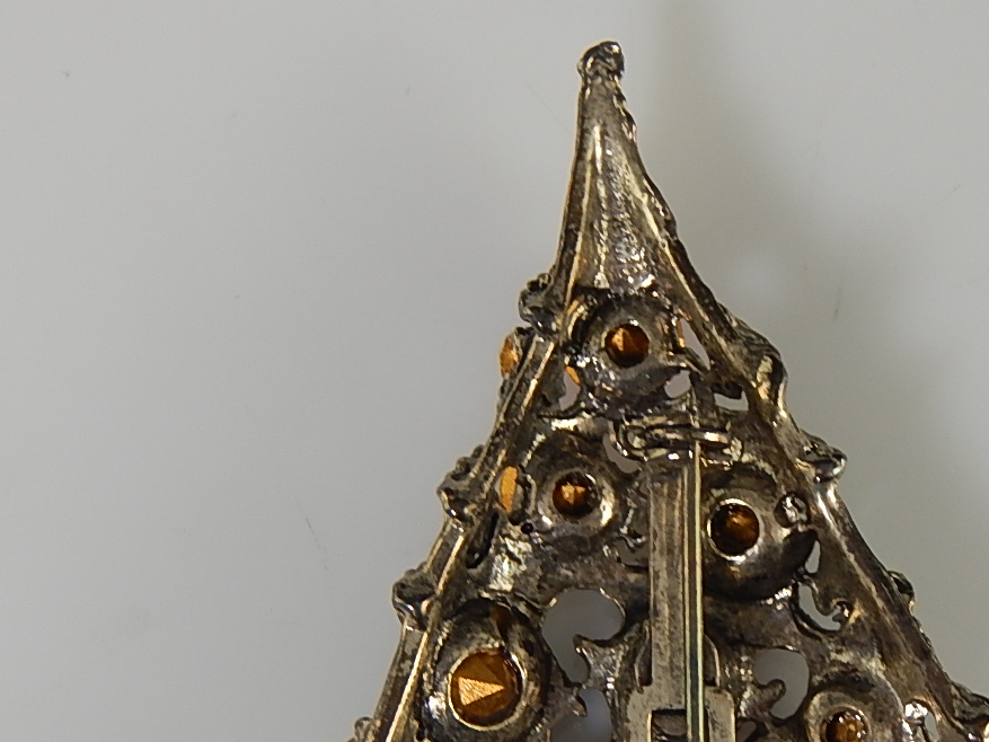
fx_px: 6829
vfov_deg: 6.2
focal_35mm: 239
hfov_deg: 8.3
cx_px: 683
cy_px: 634
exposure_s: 1/30
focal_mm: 23.4
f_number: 4.8
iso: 125
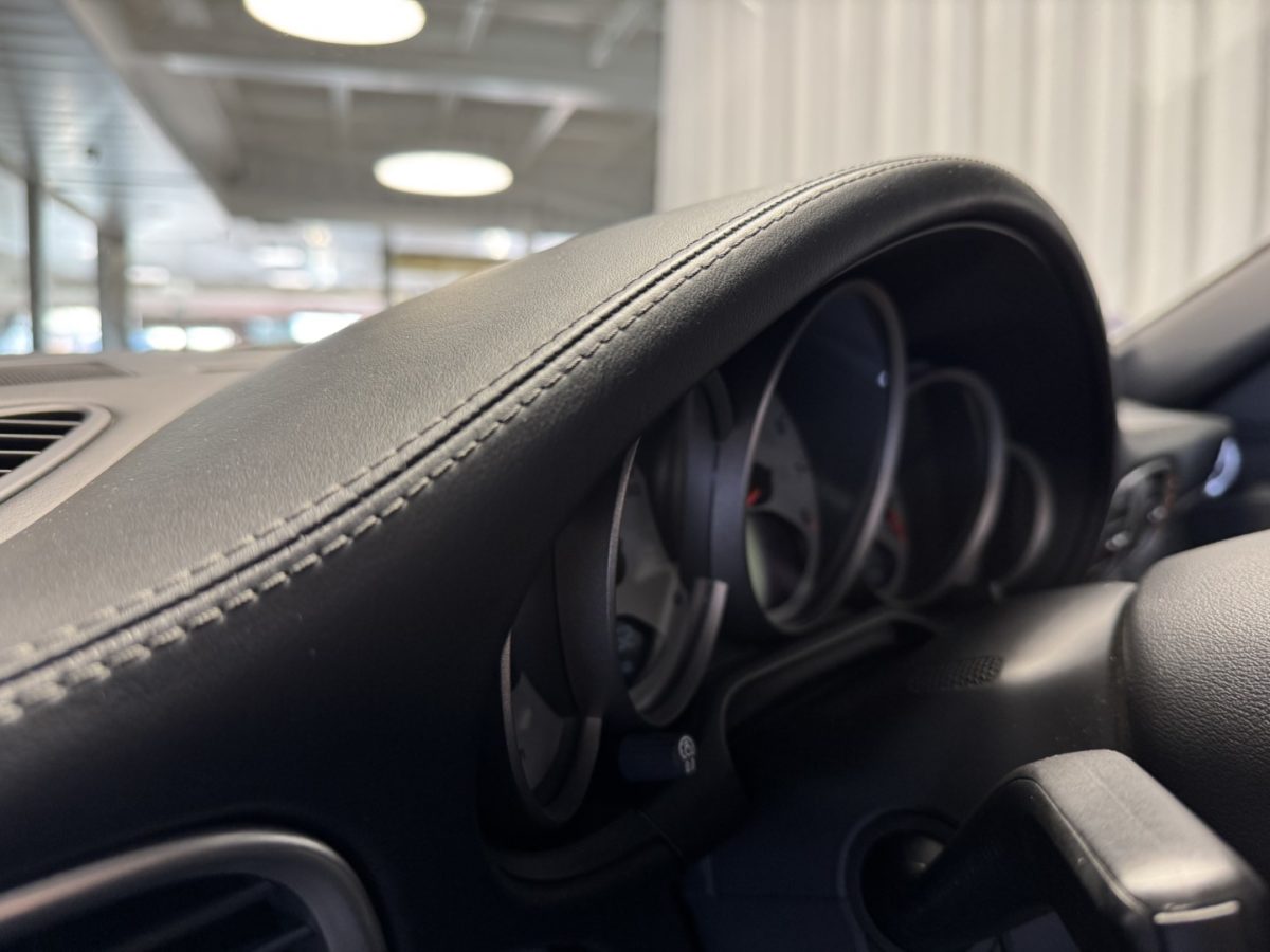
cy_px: 476
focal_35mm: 24
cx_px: 635
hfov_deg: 71.6
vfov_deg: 56.8
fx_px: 881
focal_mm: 6.76
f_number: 1.78
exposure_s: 1/100
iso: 200
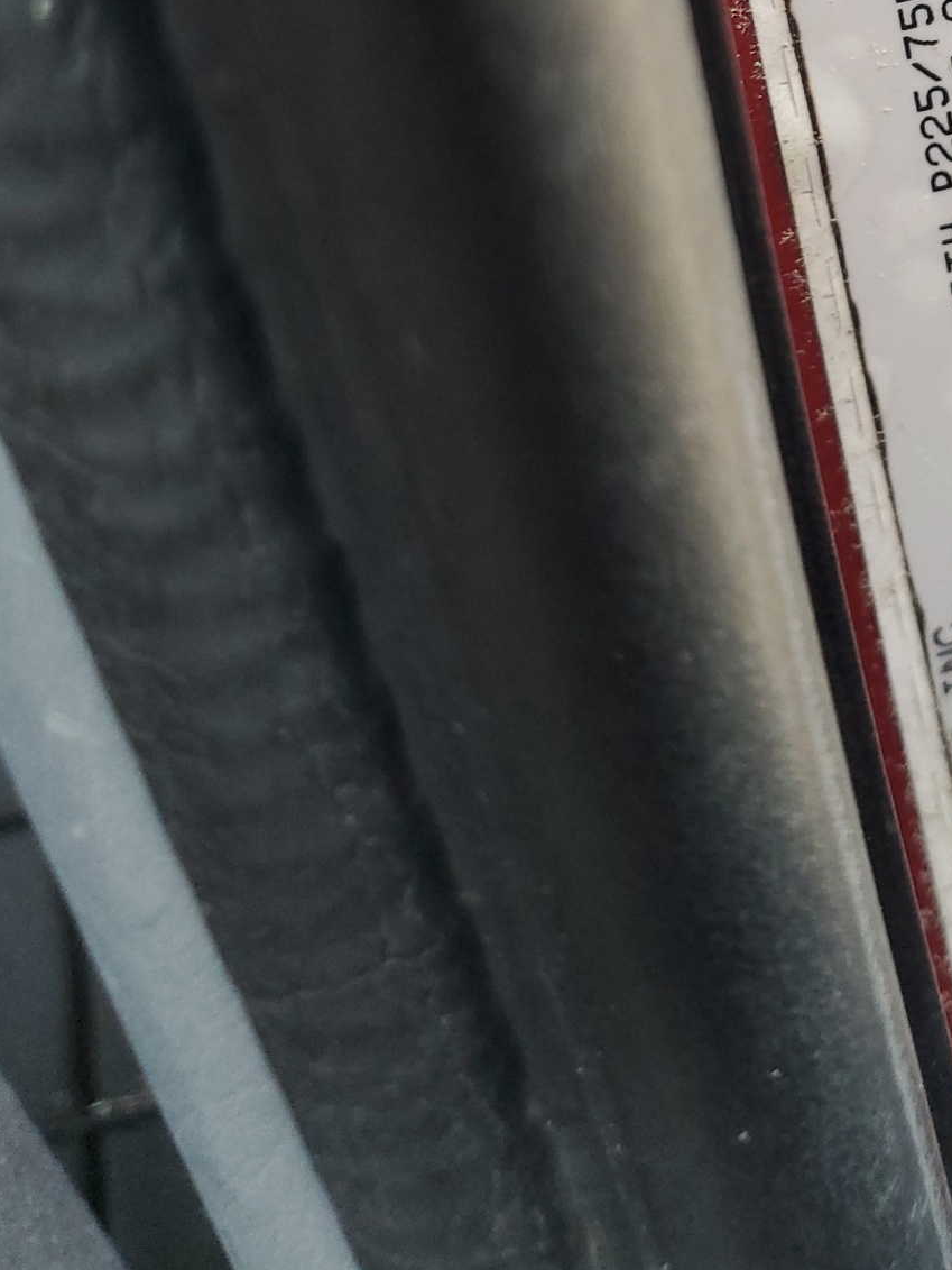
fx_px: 1797
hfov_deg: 28.6
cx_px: 839
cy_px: 107
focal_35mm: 49
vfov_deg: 36.3
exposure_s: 1/60.2
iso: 148
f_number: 1.5
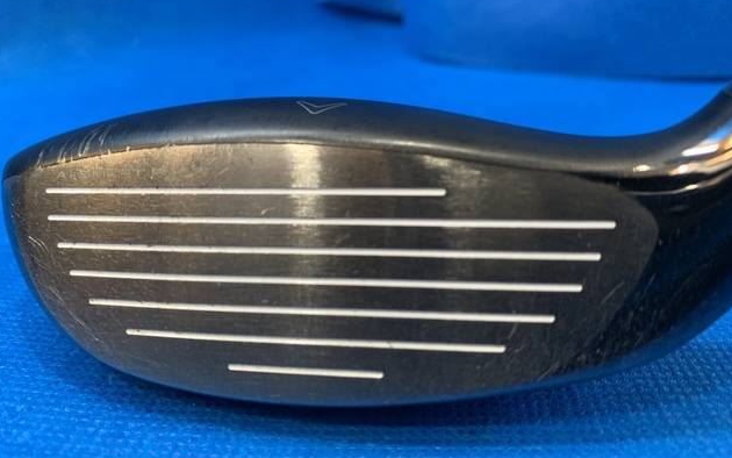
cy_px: 208
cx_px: 364
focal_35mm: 28
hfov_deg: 66.5
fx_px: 559
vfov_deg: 44.5
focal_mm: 4.25
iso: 100
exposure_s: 1/60
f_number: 1.8
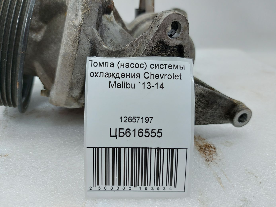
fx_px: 191
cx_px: 138
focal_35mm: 24
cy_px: 104
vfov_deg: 56.8
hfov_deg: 71.6
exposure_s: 1/50
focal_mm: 5.23
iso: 64
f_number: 1.8
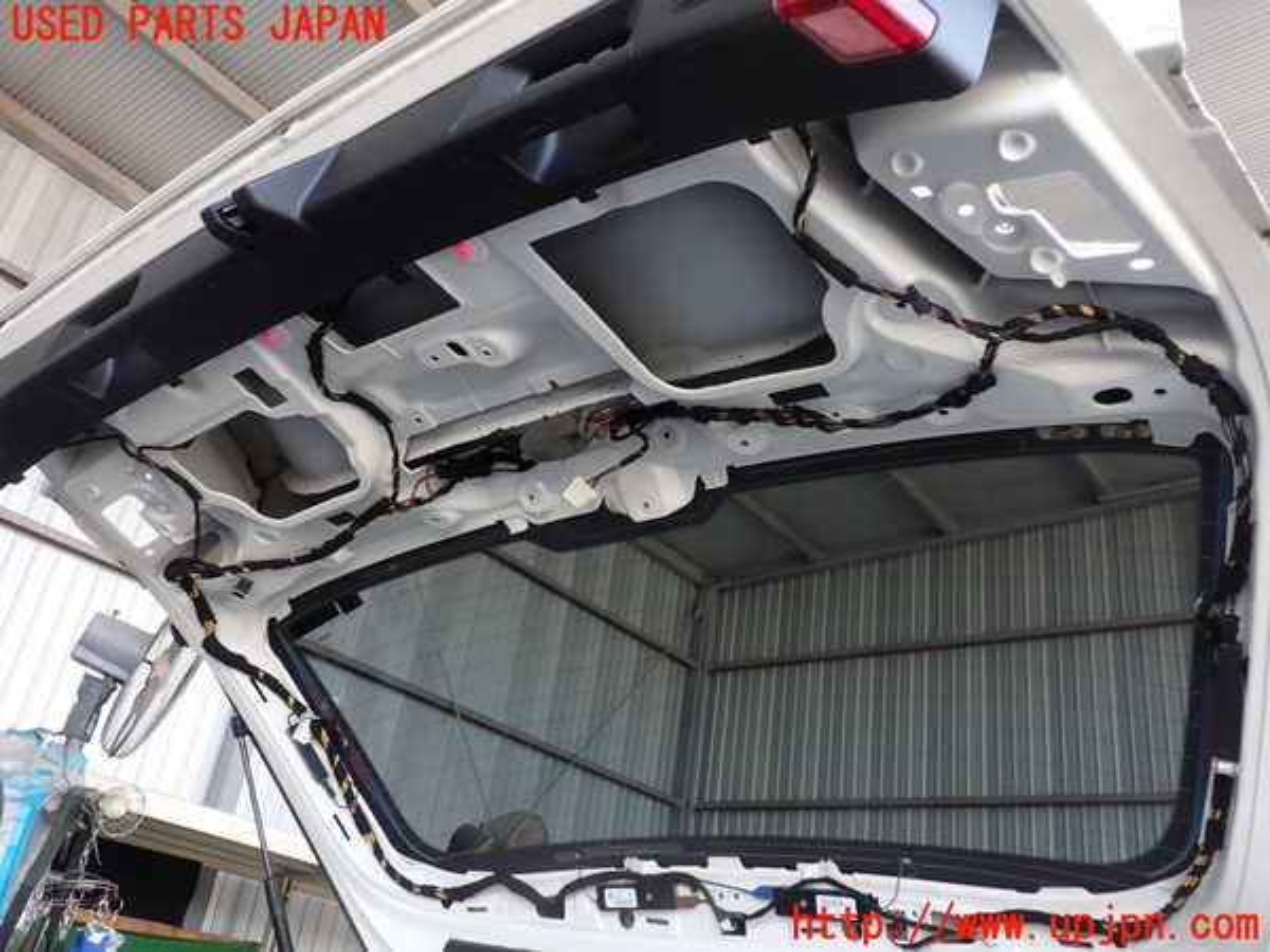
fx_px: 1101
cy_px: 476
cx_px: 635
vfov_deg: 46.8
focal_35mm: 30
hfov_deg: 60.0
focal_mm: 5.4
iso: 100
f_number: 2.3
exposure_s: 1/80
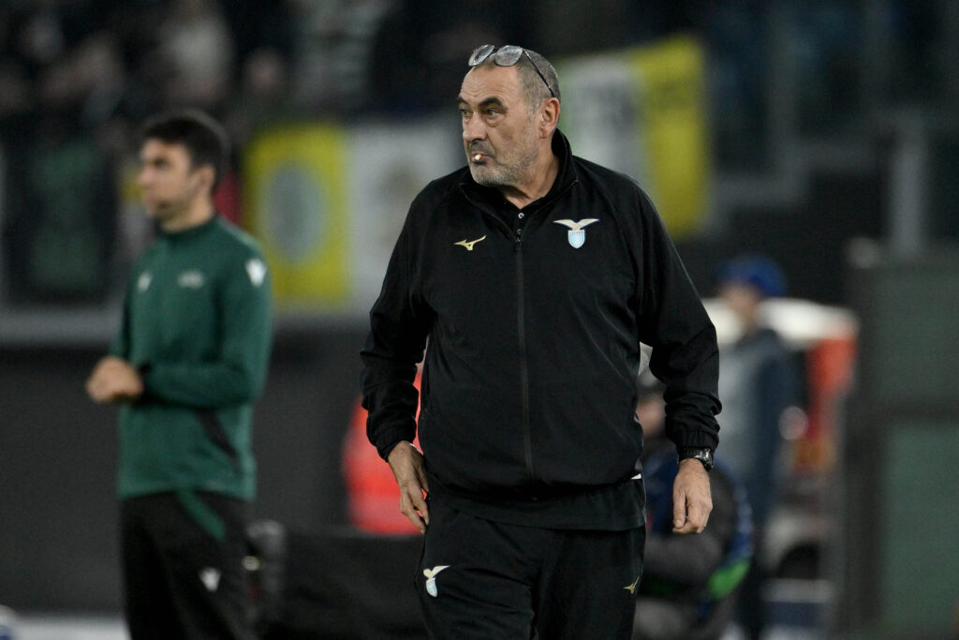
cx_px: 480
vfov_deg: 2.3
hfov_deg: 3.4
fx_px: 15984
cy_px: 320
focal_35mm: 600
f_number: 4
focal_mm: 400
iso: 3200
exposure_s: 1/1250
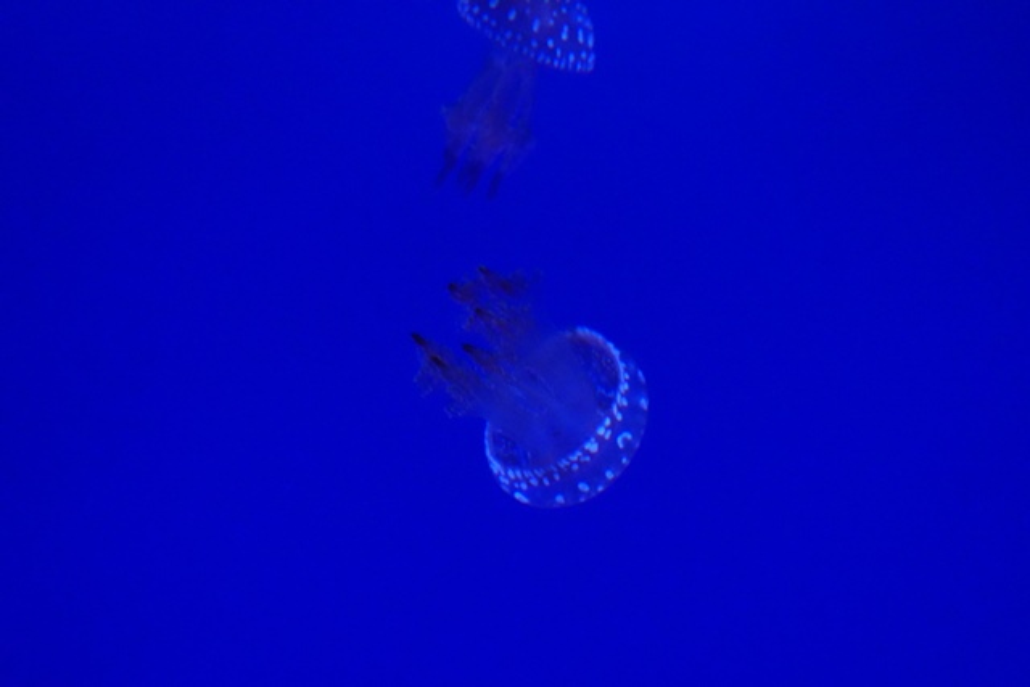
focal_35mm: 43
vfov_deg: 31.2
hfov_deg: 45.4
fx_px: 1230
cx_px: 515
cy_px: 344
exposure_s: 1/125
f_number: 4
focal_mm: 15.9
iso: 3200
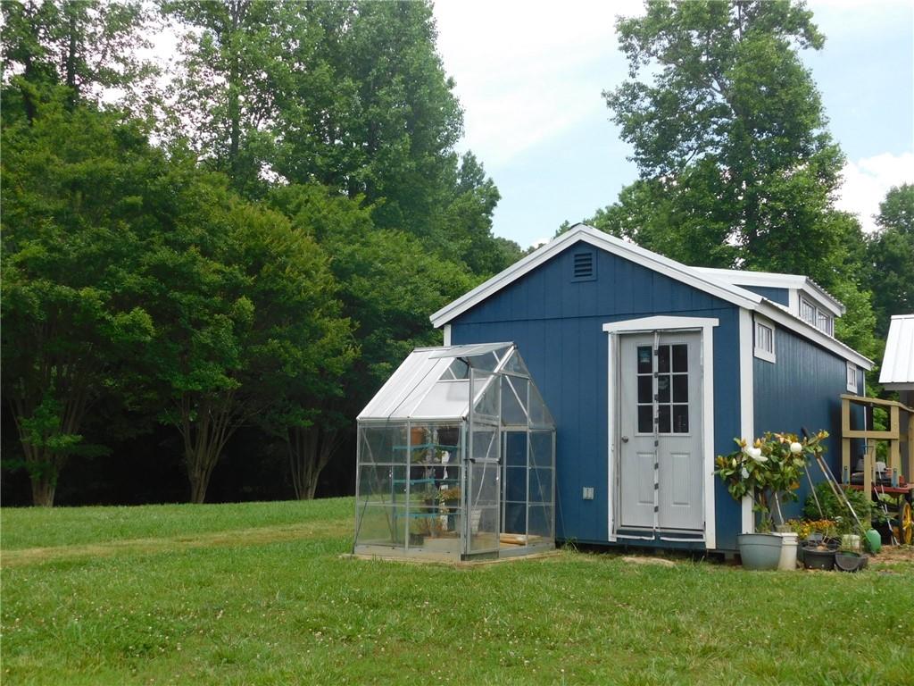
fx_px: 951
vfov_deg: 39.7
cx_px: 457
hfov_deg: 51.4
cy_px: 343
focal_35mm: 36
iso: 125
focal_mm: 6.3
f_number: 3.5
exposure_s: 1/500
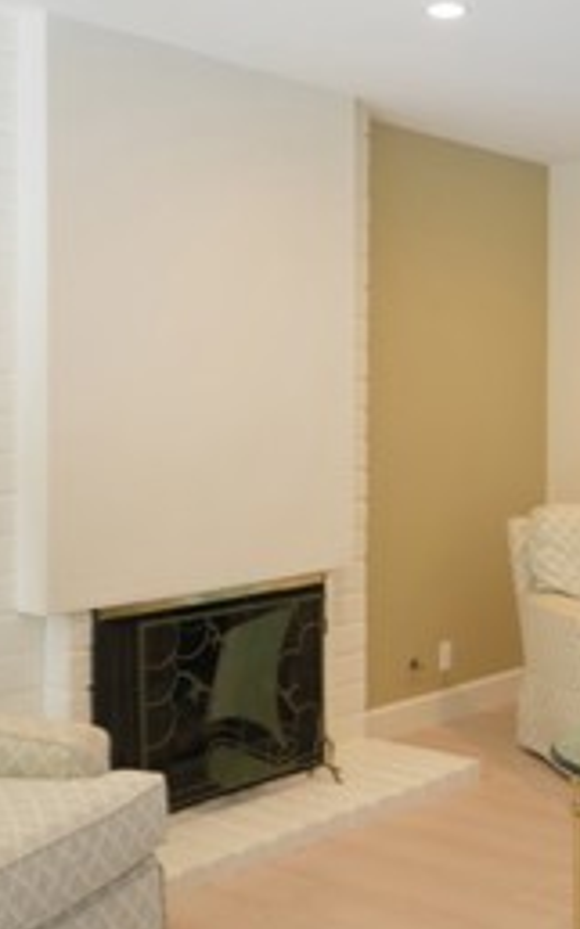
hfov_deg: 25.9
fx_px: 1247
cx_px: 421
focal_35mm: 49
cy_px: 383
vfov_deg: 40.7
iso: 100
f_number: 3.2
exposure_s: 1/200
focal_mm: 13
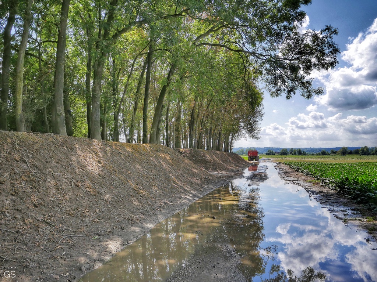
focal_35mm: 26
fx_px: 283
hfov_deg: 67.3
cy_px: 141
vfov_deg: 53.1
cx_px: 188
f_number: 4.9
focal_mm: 13
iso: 200
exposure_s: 1/1300
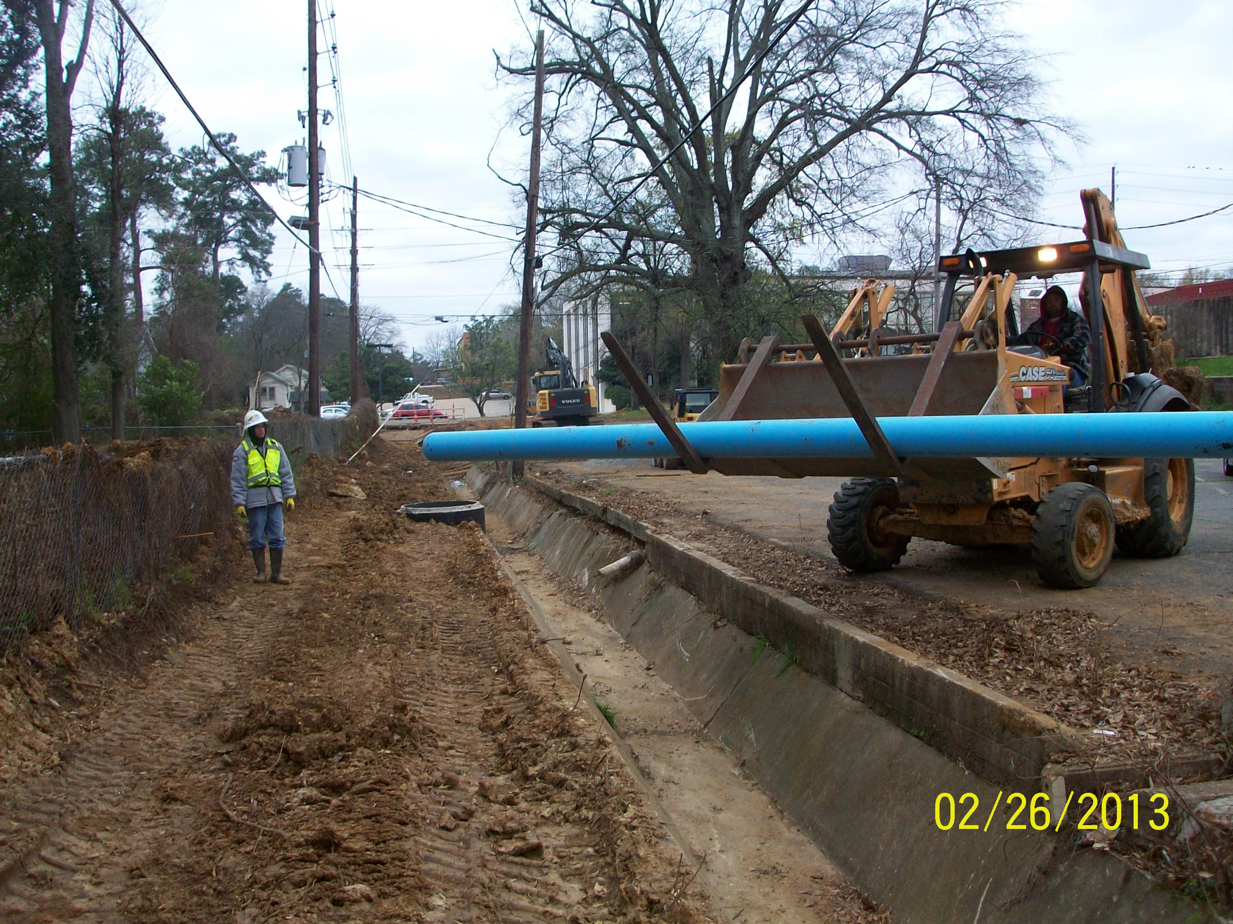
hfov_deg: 54.0
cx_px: 616
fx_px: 1211
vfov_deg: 41.8
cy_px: 462
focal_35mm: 34
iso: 80
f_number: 2.8
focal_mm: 5.7
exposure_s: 1/114
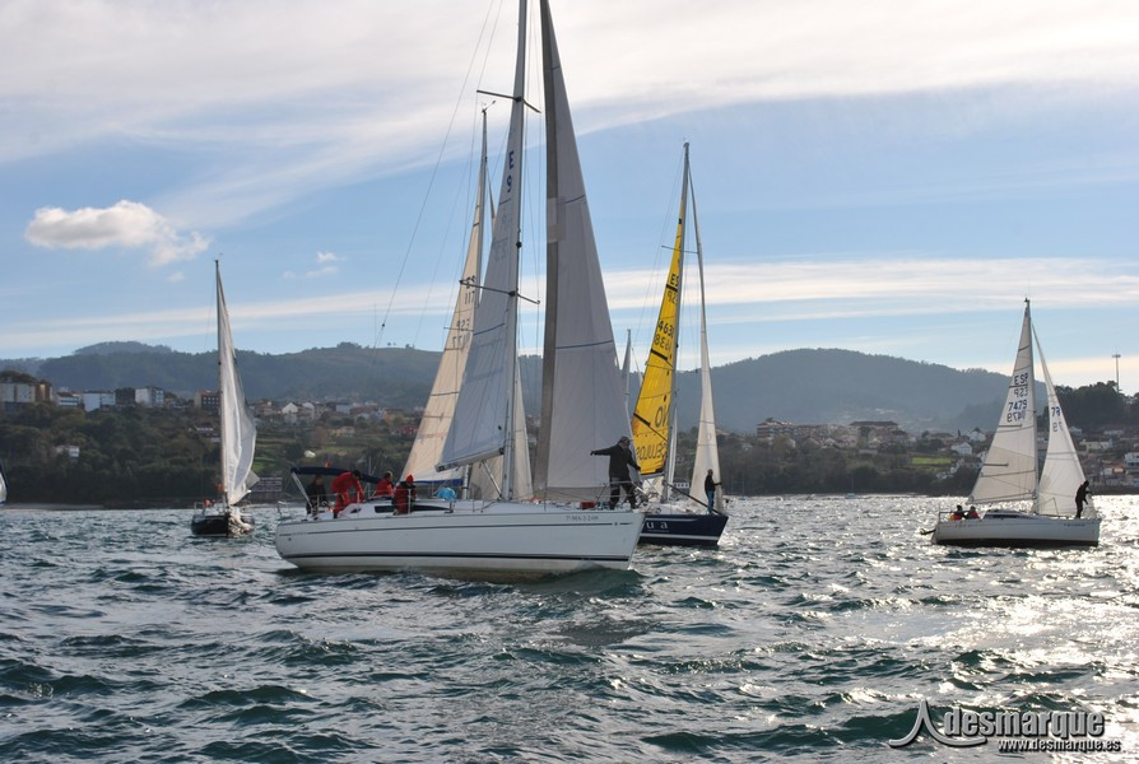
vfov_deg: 25.9
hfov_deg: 37.8
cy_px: 382
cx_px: 570
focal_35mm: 52
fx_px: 1664
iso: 100
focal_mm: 35
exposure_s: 1/320
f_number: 9
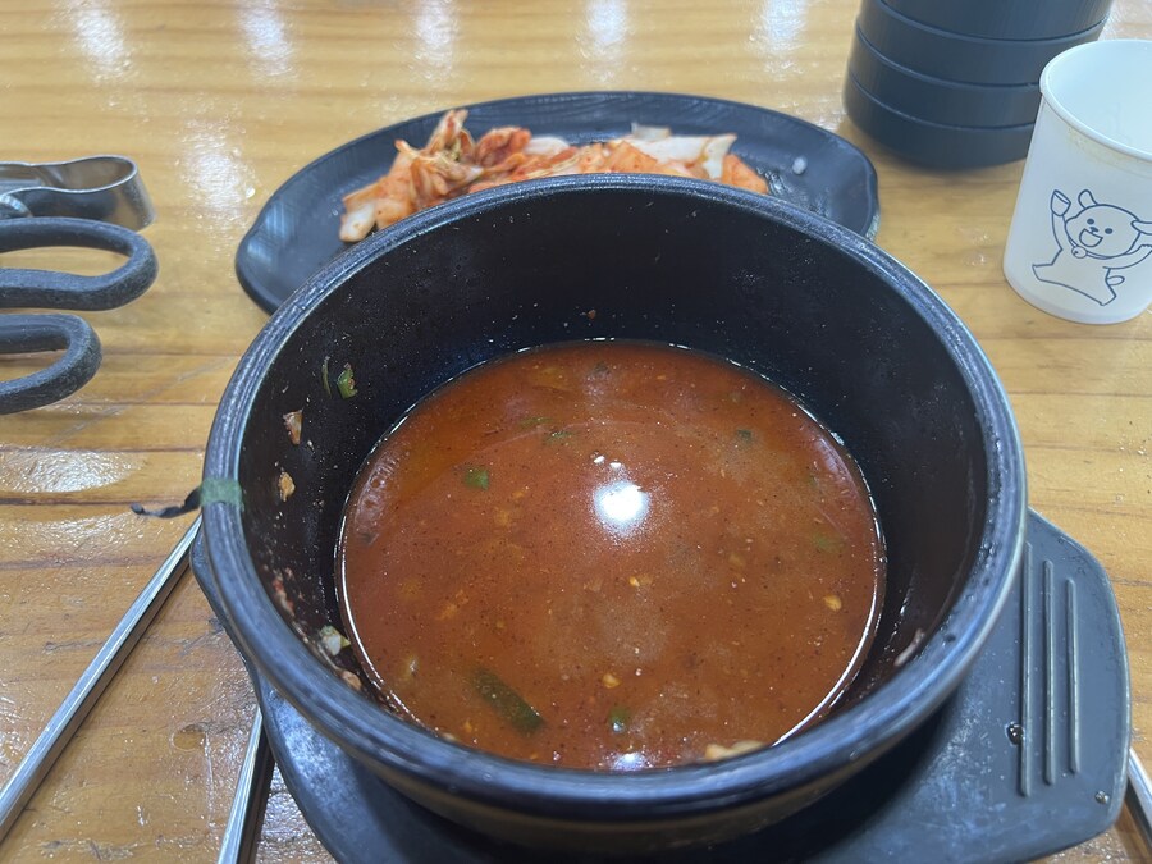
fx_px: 865
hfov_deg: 67.3
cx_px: 576
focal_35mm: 26
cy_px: 432
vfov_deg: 53.1
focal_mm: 5.7
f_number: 1.5
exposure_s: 1/60
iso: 100
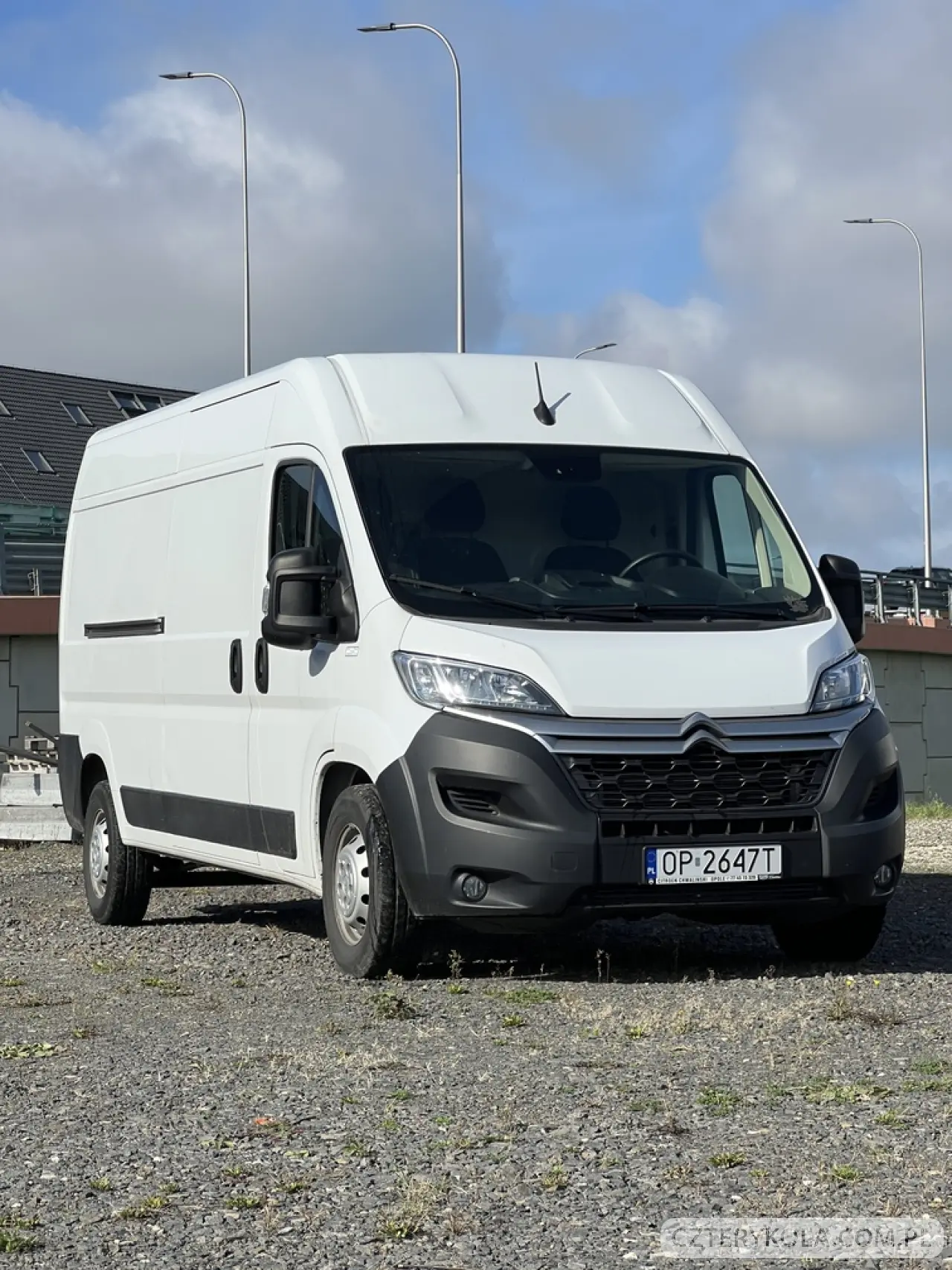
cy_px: 635
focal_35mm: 77
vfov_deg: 25.3
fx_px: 2824
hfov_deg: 19.1
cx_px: 476
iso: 32
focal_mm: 9
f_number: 2.8
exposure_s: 1/1193
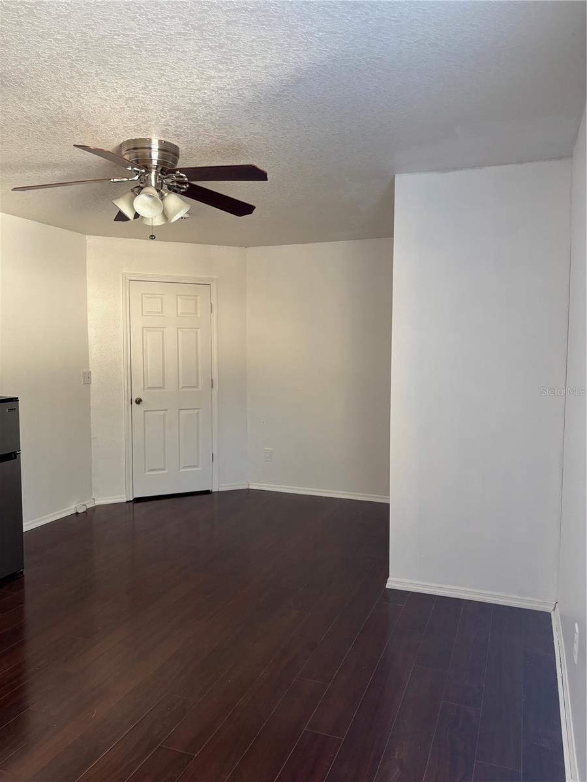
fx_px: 588
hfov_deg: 53.1
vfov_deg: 67.3
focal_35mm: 26
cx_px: 294
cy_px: 391
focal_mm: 5.96
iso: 125
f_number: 1.6
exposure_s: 1/62
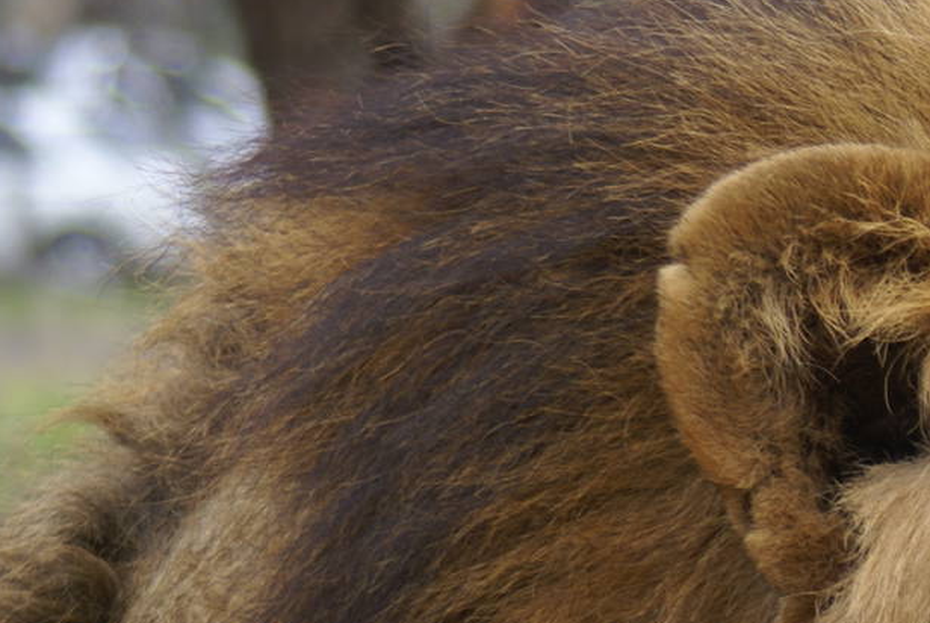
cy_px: 669
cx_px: 1028
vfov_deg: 3.5
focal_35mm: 390
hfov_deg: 5.3
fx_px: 10089
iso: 100
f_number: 5.6
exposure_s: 1/160
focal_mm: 100
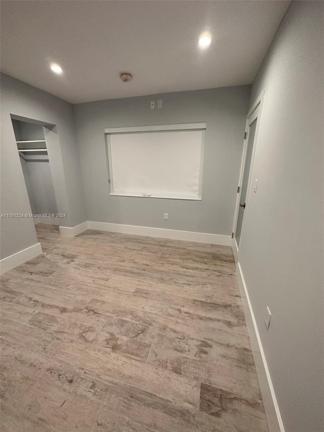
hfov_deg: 85.7
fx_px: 175
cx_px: 162
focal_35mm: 14
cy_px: 216
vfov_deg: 102.1
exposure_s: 1/120
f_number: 2.2
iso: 250
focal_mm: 2.22
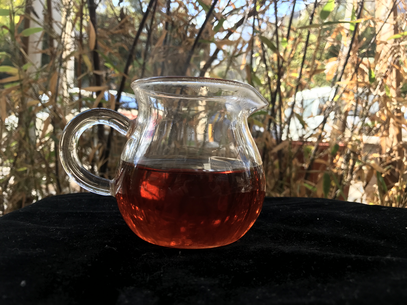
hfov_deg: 63.4
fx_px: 329
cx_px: 204
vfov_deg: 49.7
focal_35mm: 28
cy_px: 152
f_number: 1.8
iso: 20
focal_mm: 3.99
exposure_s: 1/365
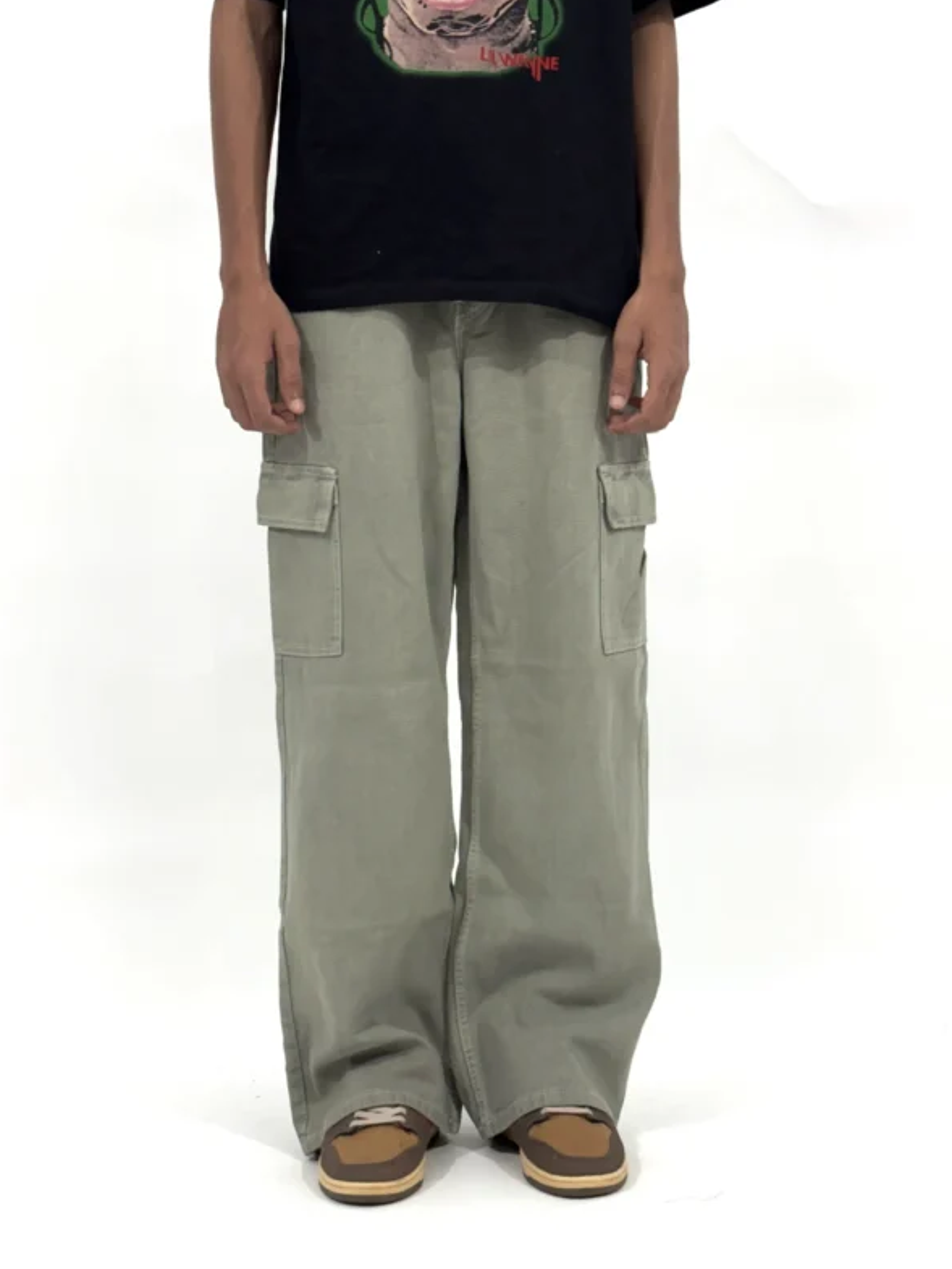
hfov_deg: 27.5
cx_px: 482
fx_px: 1943
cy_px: 629
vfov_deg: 36.2
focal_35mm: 53
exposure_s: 1/100
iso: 80
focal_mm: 5.96
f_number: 1.6
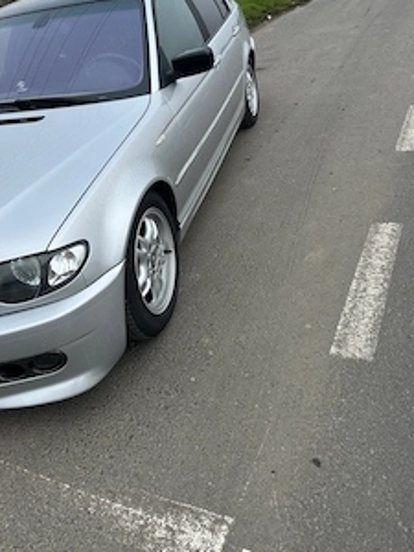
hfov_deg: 44.0
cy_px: 193
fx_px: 510
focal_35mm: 32
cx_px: 175
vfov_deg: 55.8
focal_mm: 6.86
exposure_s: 1/1131
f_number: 1.78
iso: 80
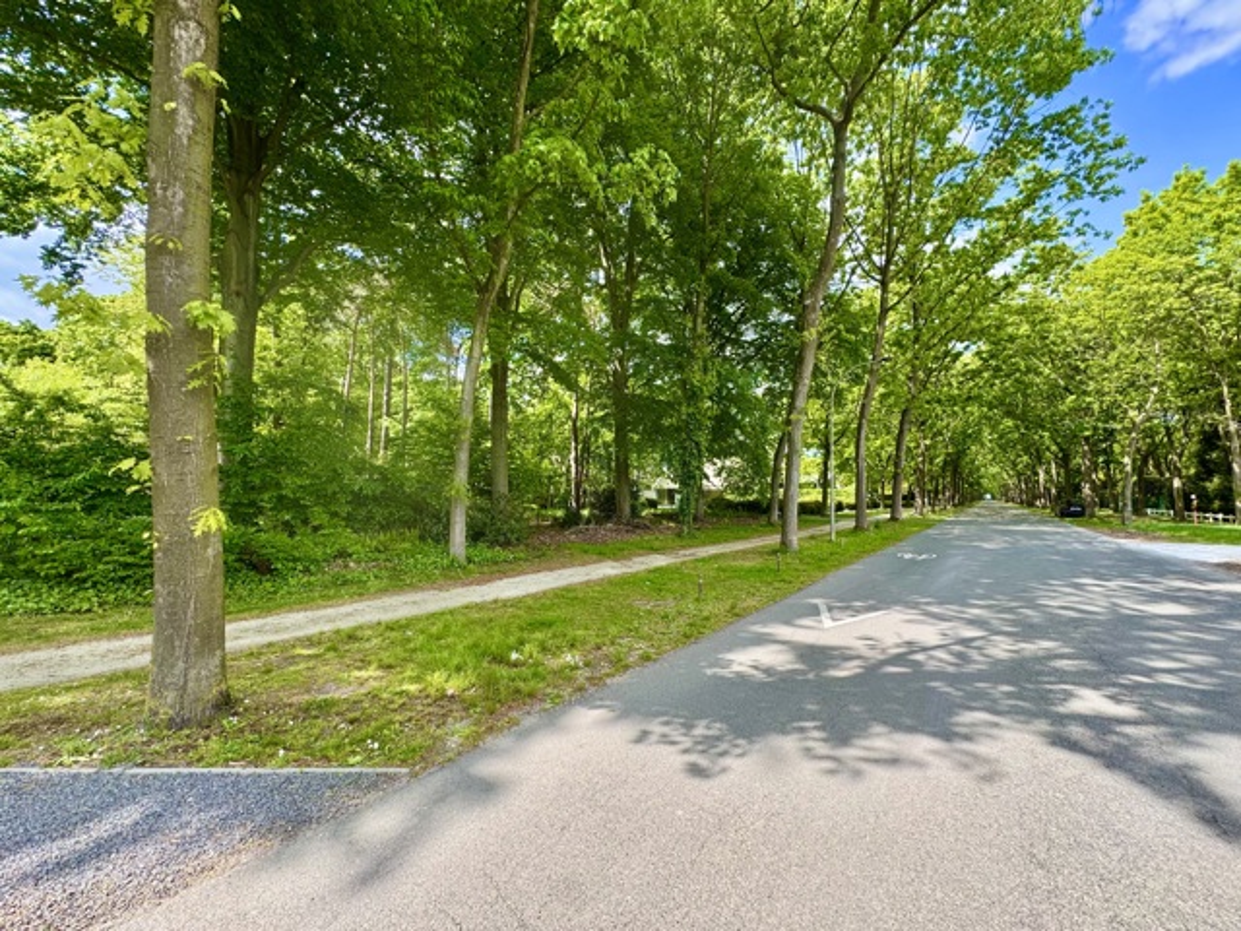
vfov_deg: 85.7
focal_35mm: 14
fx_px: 502
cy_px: 466
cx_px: 620
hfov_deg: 102.1
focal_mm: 2.22
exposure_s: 1/317
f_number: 2.2
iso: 40
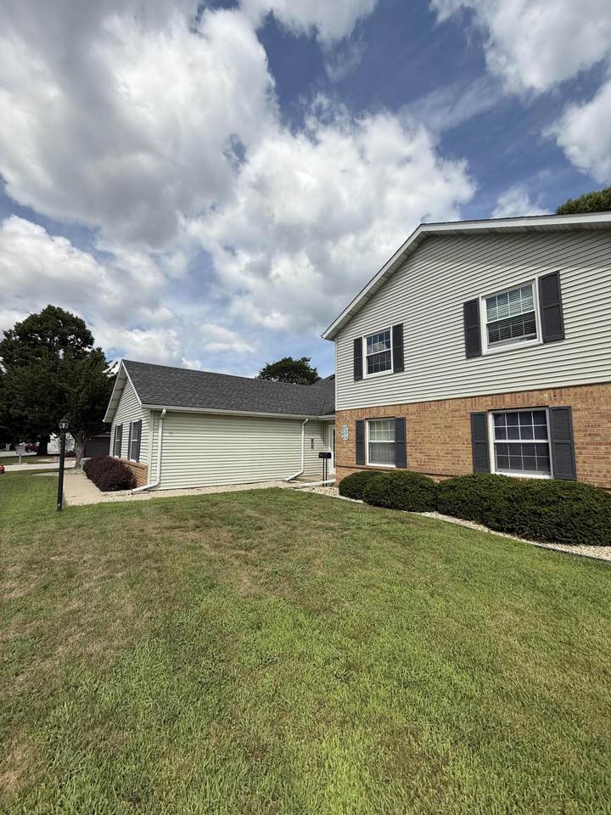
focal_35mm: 14
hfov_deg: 85.7
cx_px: 306
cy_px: 408
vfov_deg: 102.1
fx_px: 329
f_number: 2.2
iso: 50
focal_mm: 2.22
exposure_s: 1/2717
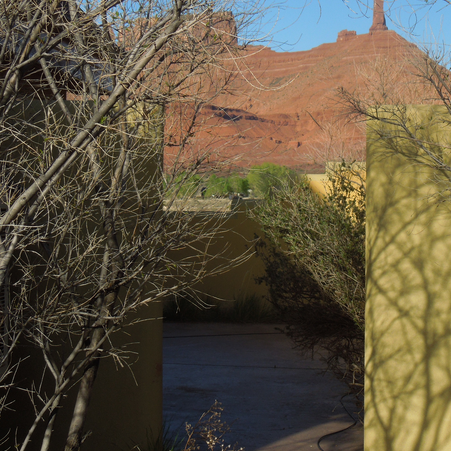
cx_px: 307
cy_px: 157
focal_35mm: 86
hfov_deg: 20.1
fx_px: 1268
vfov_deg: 20.1
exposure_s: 1/1000
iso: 100
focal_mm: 9.8
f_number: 4.2
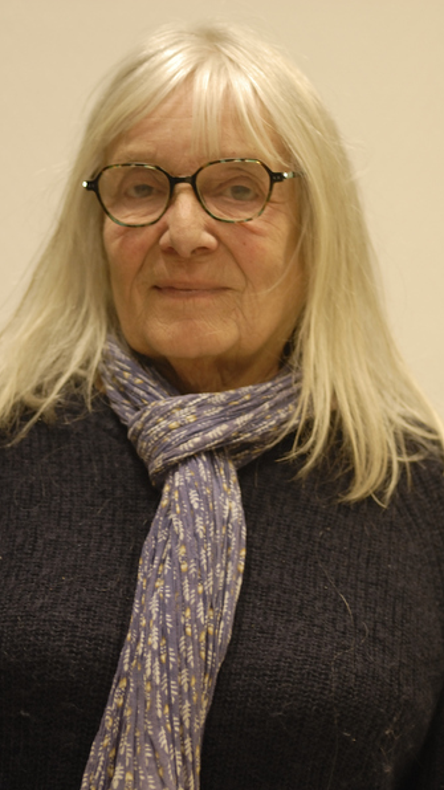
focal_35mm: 285
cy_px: 396
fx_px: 5968
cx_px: 187
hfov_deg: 4.3
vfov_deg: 7.6
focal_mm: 180
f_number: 2.8
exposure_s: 1/60
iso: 640
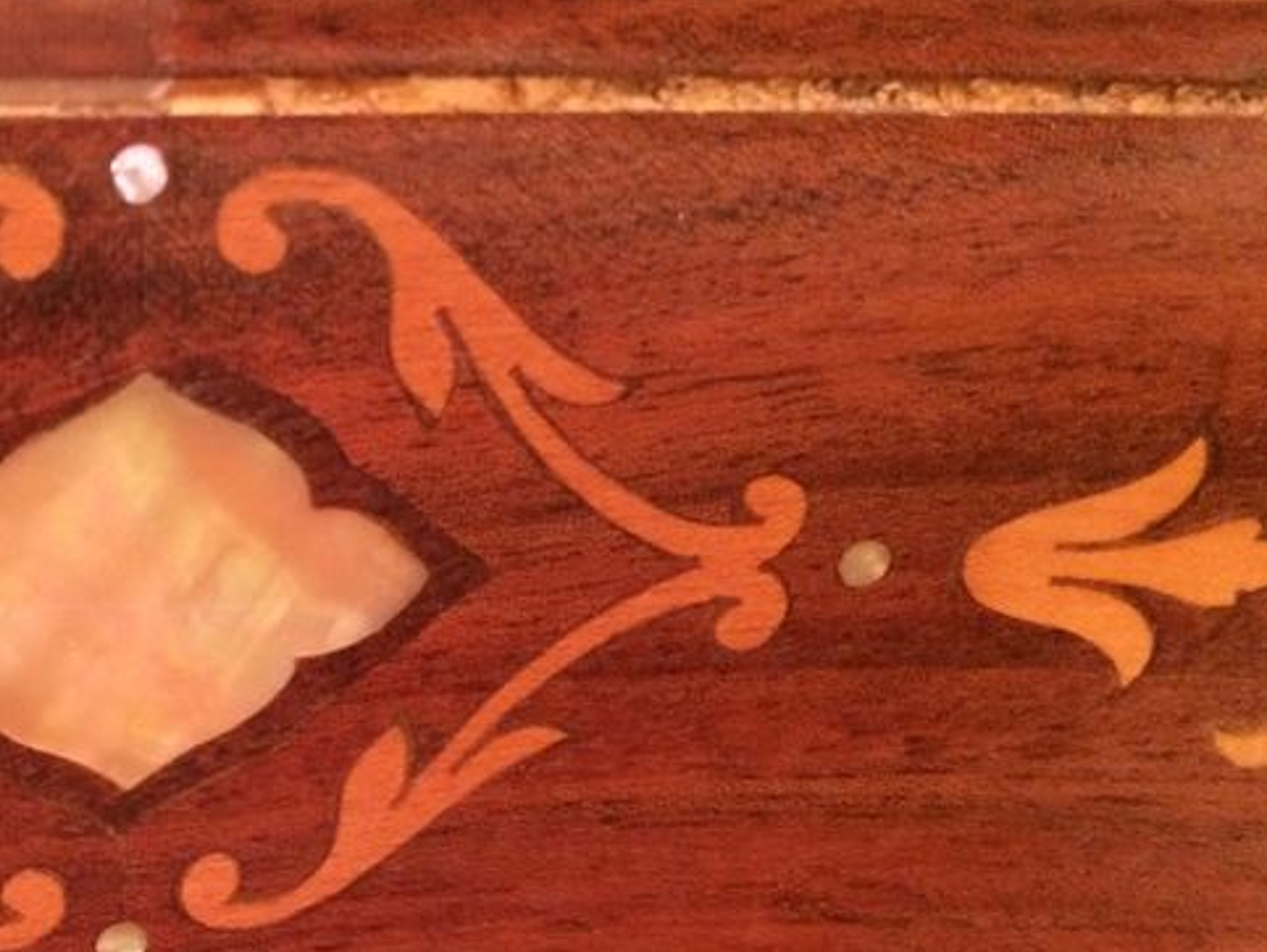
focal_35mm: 56
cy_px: 685
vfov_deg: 25.9
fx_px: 2051
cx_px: 173
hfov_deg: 32.9
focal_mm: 4.12
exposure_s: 1/17
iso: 320
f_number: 2.2
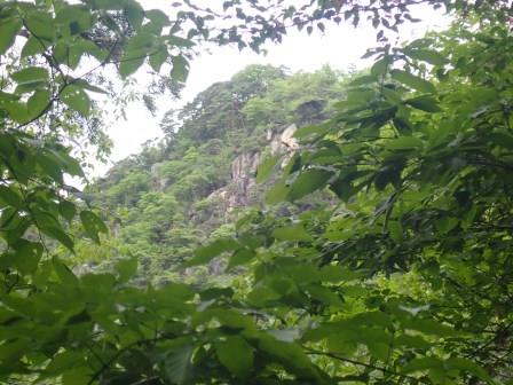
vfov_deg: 14.8
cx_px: 256
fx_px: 1482
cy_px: 192
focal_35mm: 100
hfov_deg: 19.6
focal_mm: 18
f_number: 4.9
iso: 160
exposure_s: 1/125
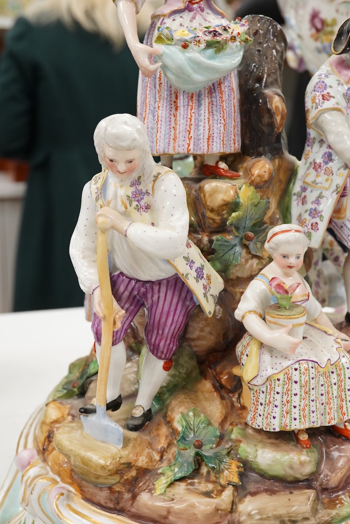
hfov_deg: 29.9
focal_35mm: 45
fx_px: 656
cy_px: 262
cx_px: 175
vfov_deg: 43.6
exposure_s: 1/100
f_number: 13
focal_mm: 30
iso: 2500
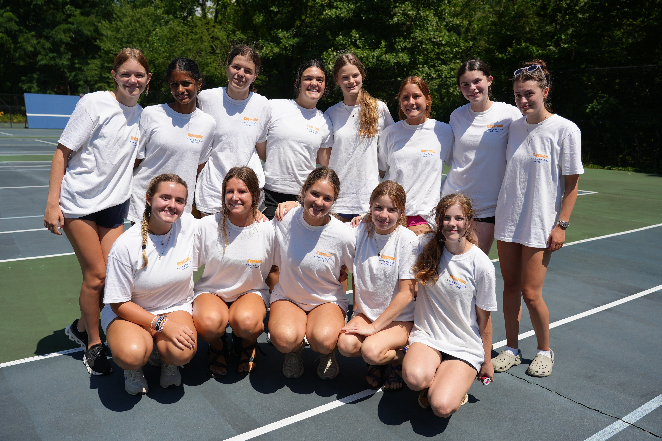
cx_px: 331
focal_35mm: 31
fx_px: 570
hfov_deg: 60.3
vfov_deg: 42.3
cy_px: 220
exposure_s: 1/1000
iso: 100
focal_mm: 31
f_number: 5
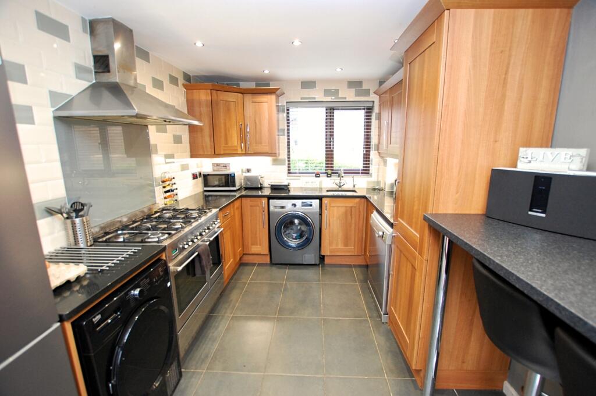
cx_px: 298
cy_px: 198
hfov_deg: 100.4
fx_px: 248
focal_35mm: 15
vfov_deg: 77.2
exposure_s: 1/40
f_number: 3.5
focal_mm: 10
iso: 800
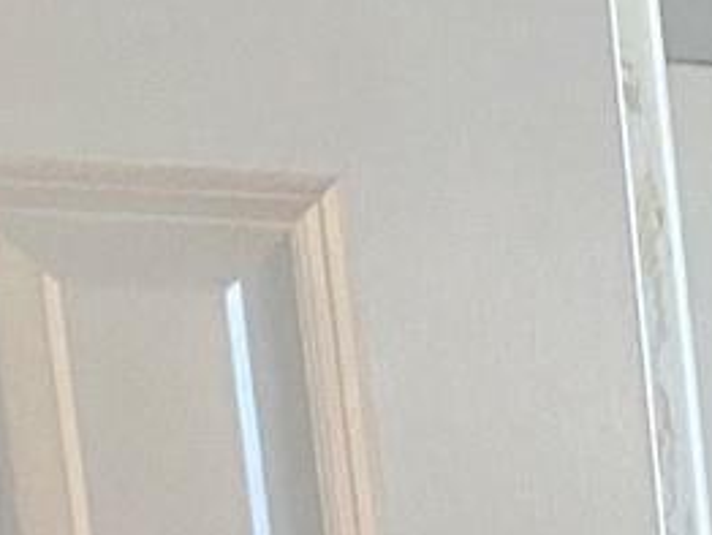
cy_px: 1667
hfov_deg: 7.6
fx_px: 4179
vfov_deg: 6.6
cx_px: 2579
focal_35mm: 203
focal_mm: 4.25
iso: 200
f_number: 1.8
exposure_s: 1/60
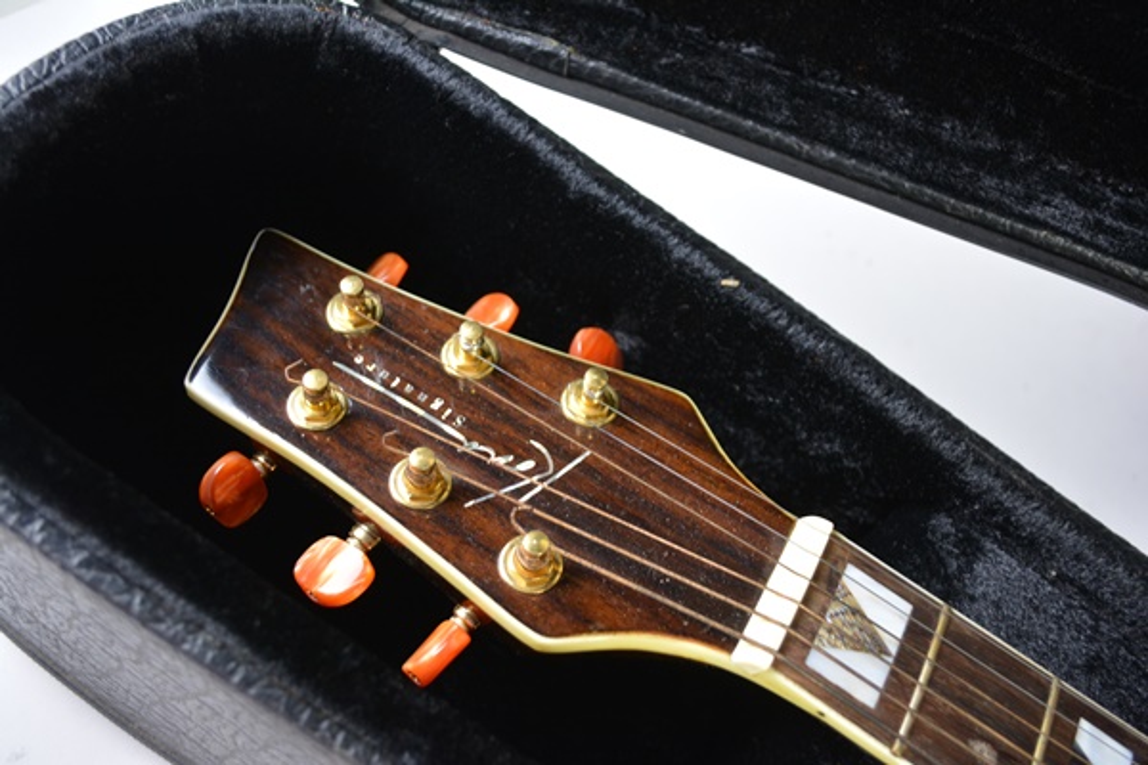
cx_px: 574
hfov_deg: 57.2
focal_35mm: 33
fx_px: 1052
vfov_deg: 40.0
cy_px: 382
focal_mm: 22
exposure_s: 1/50
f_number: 4
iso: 800
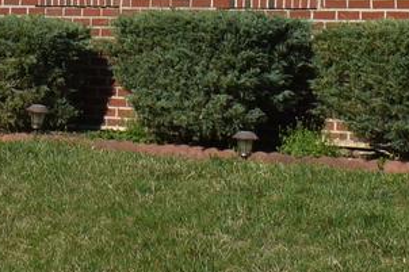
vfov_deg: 7.3
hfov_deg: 11.1
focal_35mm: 183
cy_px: -246
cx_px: -41
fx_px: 2078
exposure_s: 1/320
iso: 100
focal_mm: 18
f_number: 9
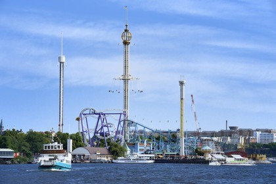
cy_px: 92
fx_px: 1035
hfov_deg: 15.2
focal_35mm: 135
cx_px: 138
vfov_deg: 10.2
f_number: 13
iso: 200
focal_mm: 135
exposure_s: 1/500
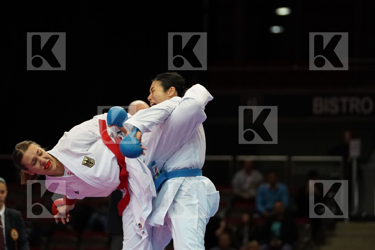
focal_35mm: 196
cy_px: 125
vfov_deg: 7.0
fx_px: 2042
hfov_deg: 10.5
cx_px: 188
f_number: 2.8
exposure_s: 1/1000
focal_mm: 131
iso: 3200
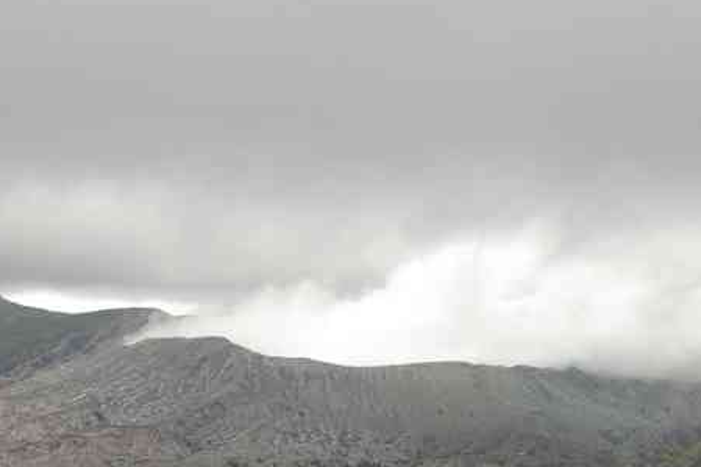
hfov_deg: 22.2
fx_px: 1747
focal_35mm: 90
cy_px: 450
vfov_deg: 15.0
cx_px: 616
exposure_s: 1/125
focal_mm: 26.9
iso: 100
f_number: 6.7
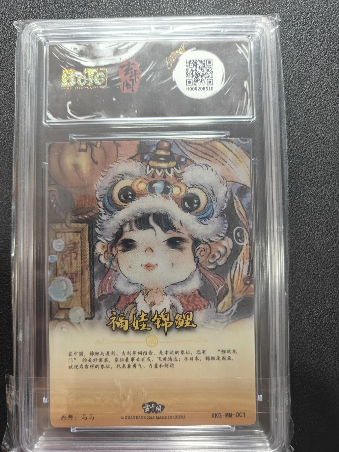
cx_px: 170
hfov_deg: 56.8
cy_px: 226
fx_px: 313
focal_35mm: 24
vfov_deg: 71.6
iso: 160
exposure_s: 1/50
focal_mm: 5.59
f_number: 1.8
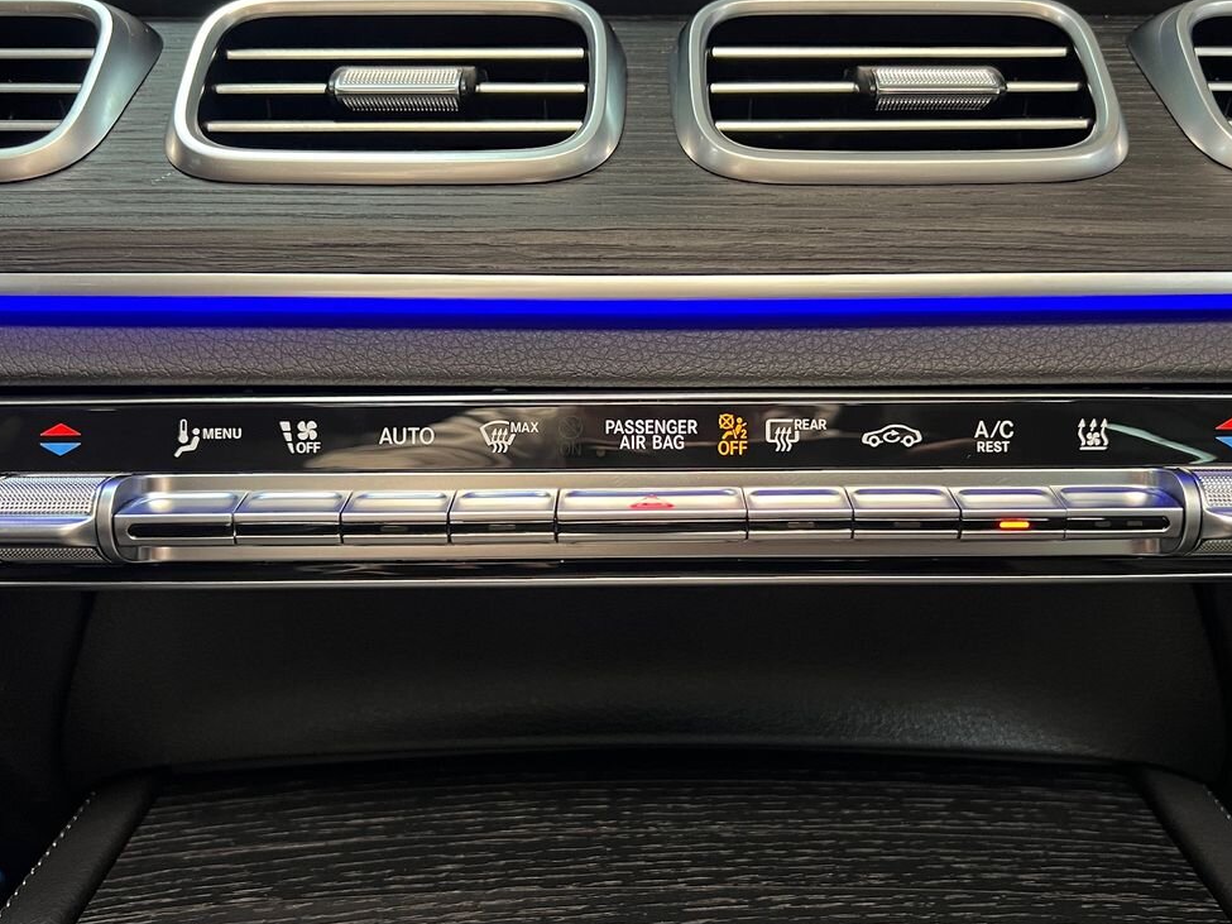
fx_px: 1139
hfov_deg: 56.8
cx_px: 647
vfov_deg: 44.1
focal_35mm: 32
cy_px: 440
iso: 400
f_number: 1.5
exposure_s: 1/58
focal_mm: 5.7
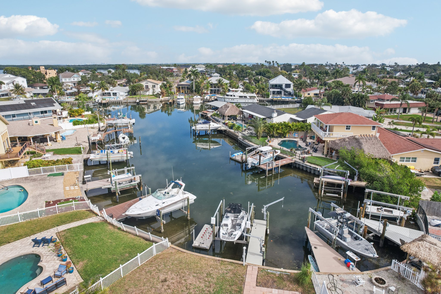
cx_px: 220
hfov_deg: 78.6
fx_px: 269
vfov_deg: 57.2
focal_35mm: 22
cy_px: 147
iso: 130
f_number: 2.8
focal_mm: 8.4
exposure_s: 1/2500
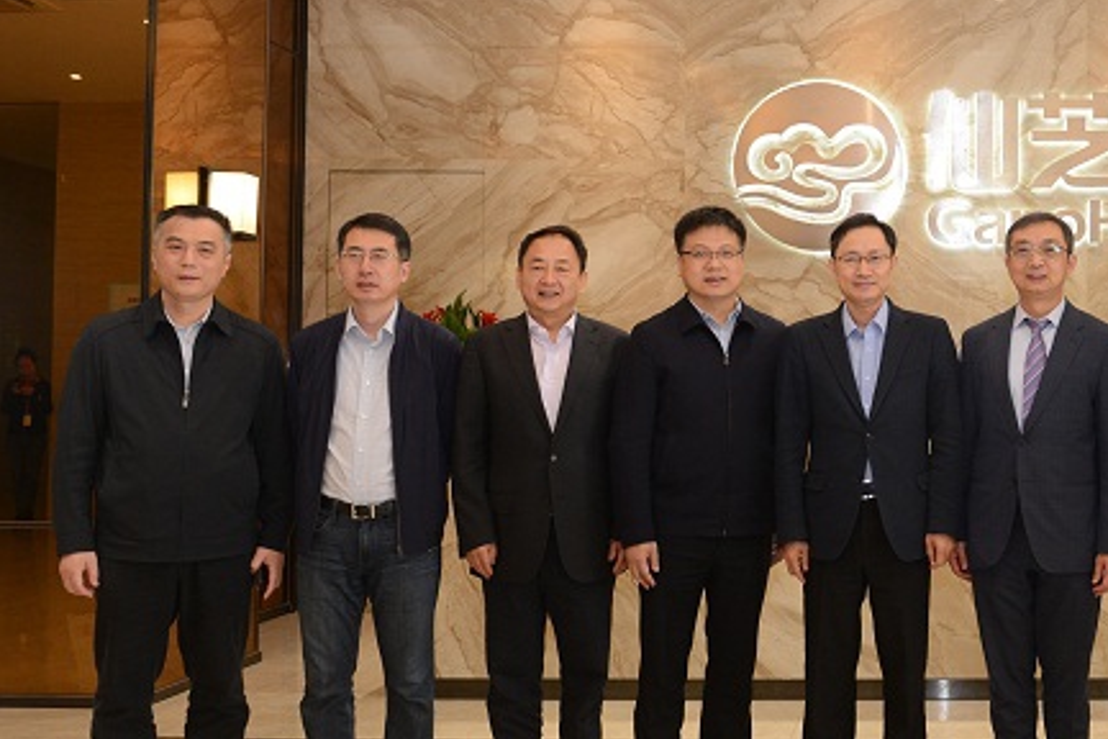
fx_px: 1539
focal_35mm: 50
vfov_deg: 27.0
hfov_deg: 37.5
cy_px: 335
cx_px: 959
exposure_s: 1/125
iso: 1250
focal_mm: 27
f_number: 4
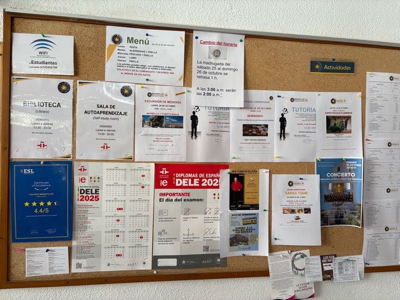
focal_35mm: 26
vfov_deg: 53.1
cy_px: 150
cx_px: 200
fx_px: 300
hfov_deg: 67.3
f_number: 1.6
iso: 125
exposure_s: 1/111
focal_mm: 5.96
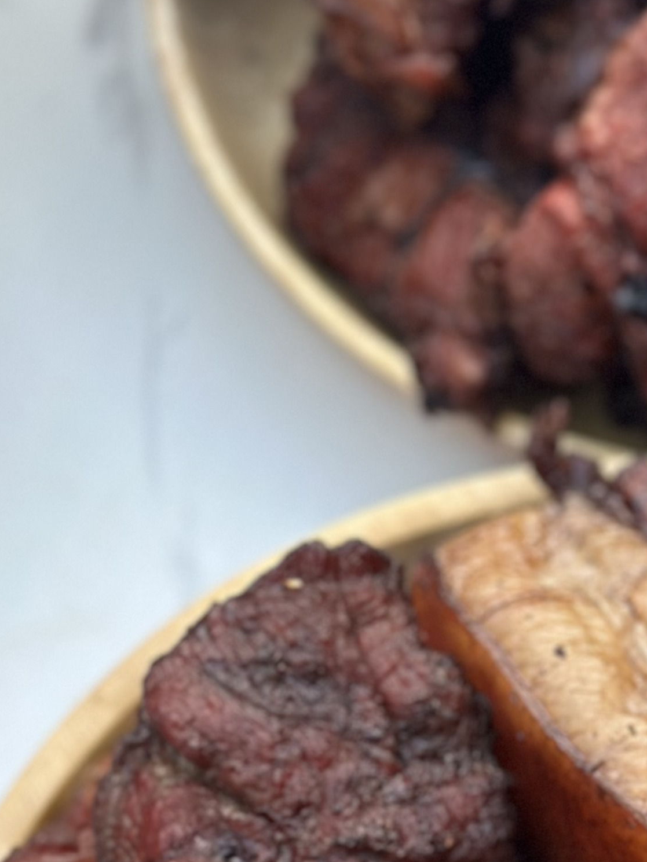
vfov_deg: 14.9
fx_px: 3239
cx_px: 724
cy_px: 910
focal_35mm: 130
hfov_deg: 11.2
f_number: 1.78
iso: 250
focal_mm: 6.86
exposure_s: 1/60
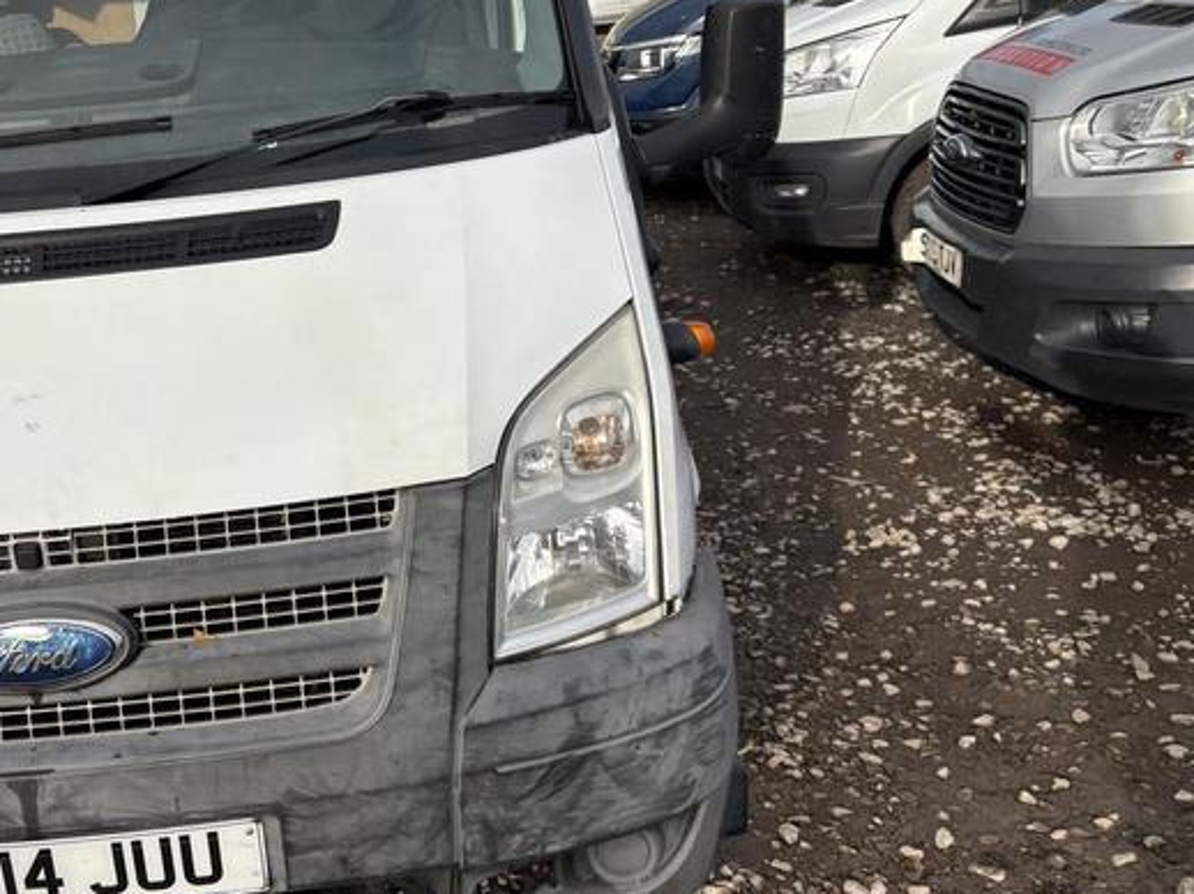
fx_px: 1551
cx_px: 277
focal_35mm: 45
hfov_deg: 40.7
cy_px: 399
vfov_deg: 32.1
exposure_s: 1/3125
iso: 50
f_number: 1.6
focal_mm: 5.96
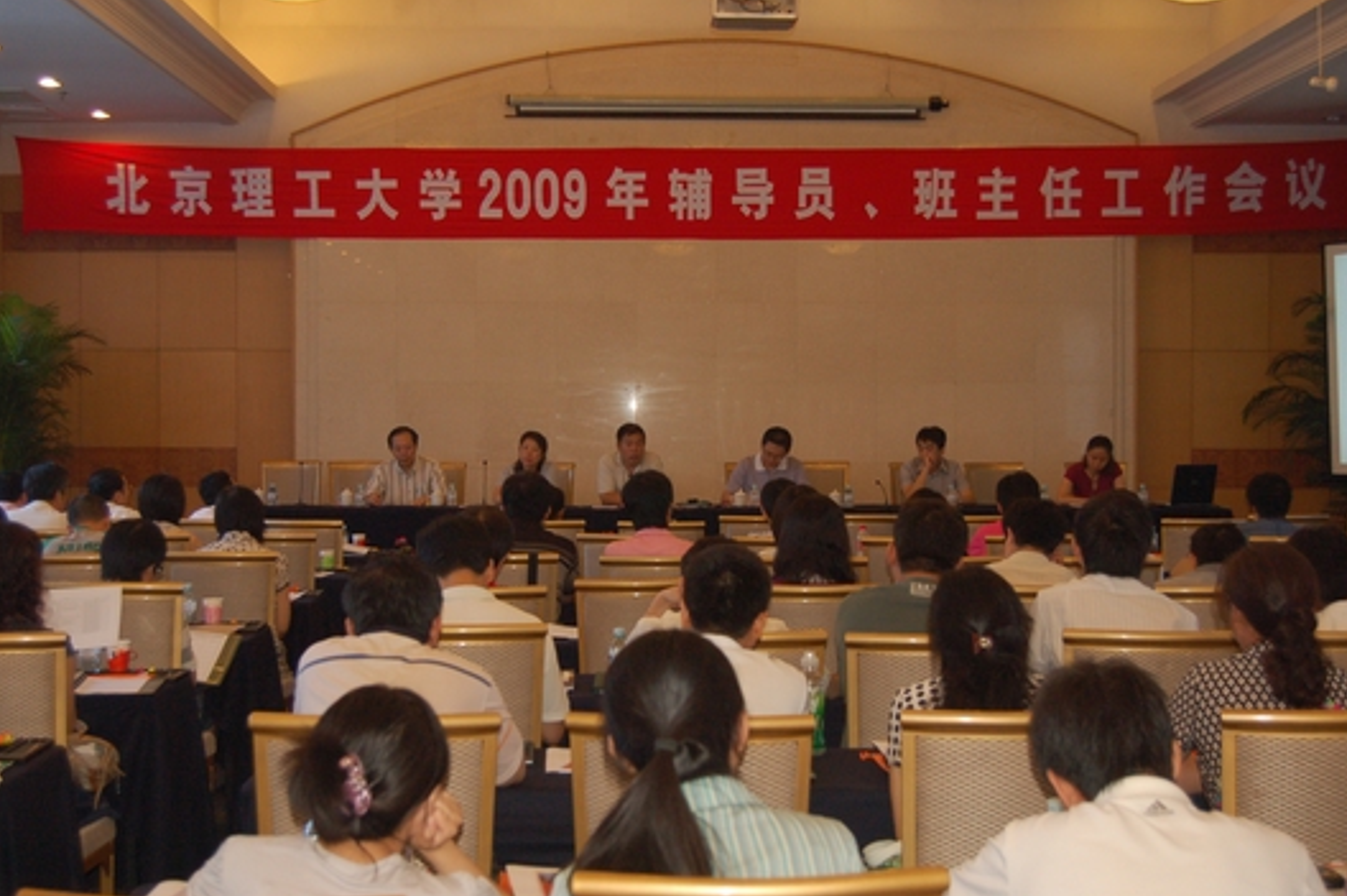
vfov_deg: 24.1
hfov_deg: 35.7
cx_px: 651
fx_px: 2093
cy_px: 445
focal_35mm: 56
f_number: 4.5
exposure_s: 1/60
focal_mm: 34
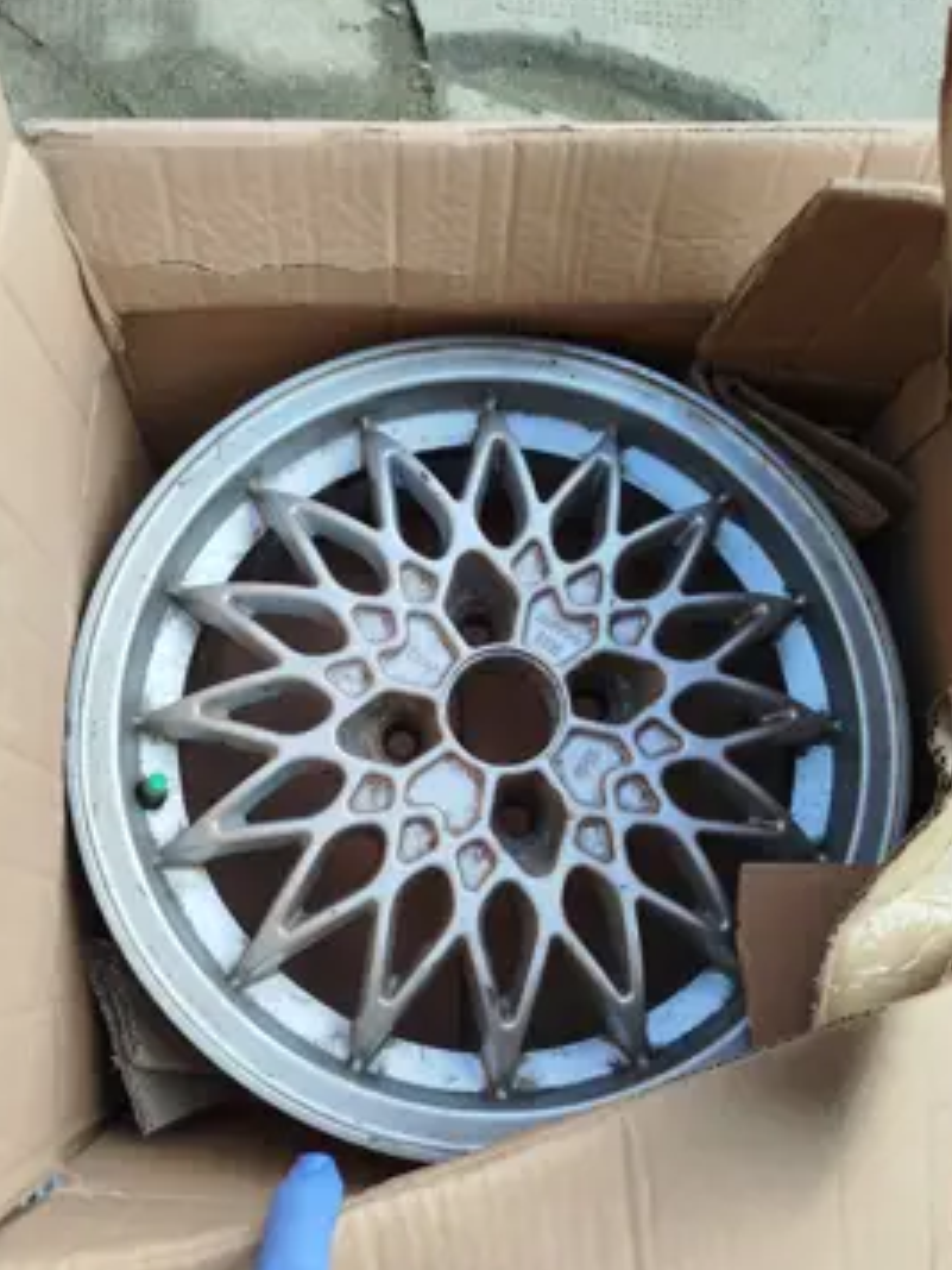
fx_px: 990
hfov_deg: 51.4
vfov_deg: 65.2
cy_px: 703
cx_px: 471
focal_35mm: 27
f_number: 1.7
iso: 50
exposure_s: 1/123
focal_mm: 5.31
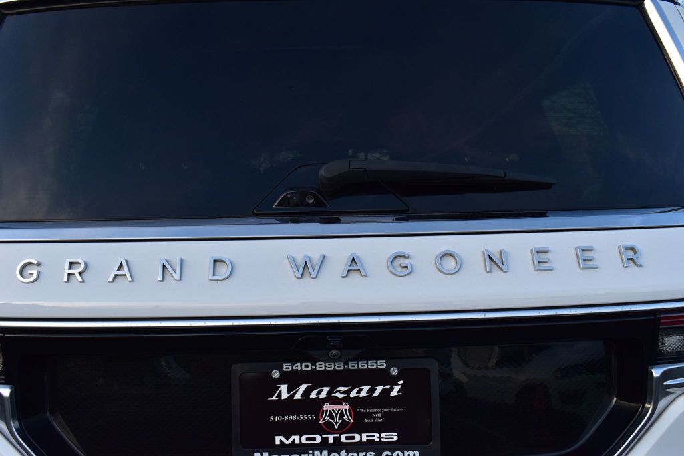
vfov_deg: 36.8
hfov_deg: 53.1
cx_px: 342
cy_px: 228
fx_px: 684
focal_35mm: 36
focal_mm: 24
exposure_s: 1/60
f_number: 8
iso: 400
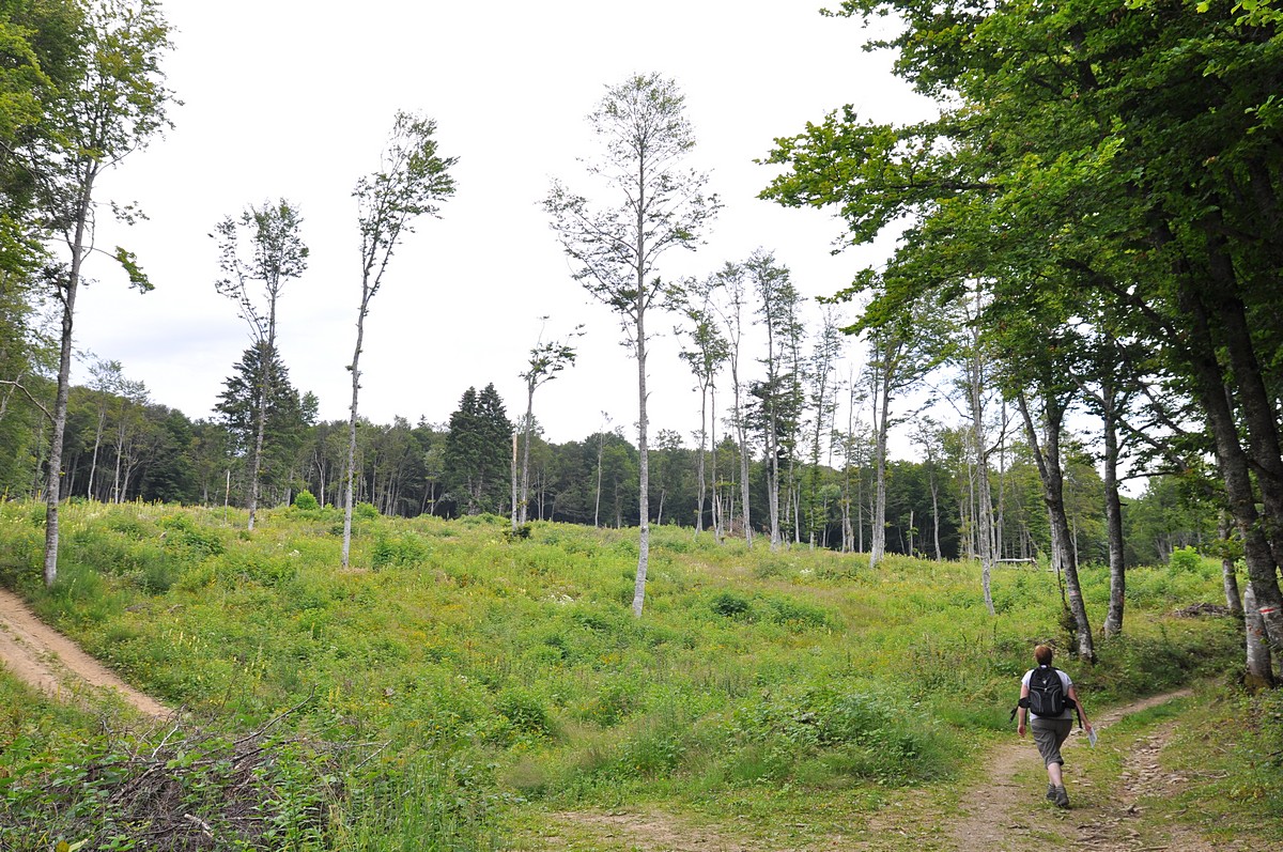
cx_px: 642
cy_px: 426
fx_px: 1175
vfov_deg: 39.9
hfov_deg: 57.3
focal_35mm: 33
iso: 200
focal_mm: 22
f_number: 7.1
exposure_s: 1/200
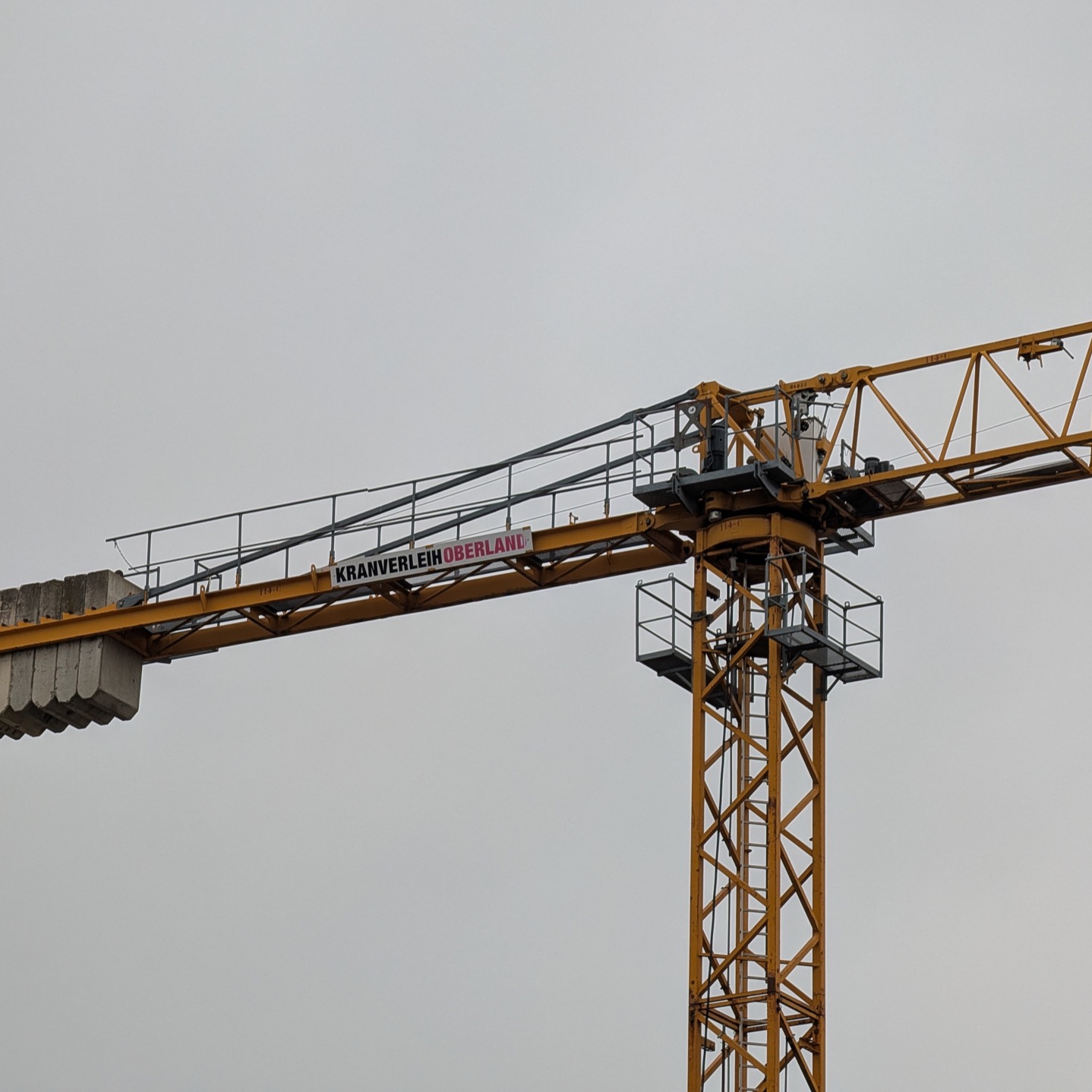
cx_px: 606
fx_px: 4640
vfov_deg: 13.4
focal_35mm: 130
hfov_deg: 13.4
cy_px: 544
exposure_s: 1/431
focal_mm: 17.91
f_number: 2.8
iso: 89
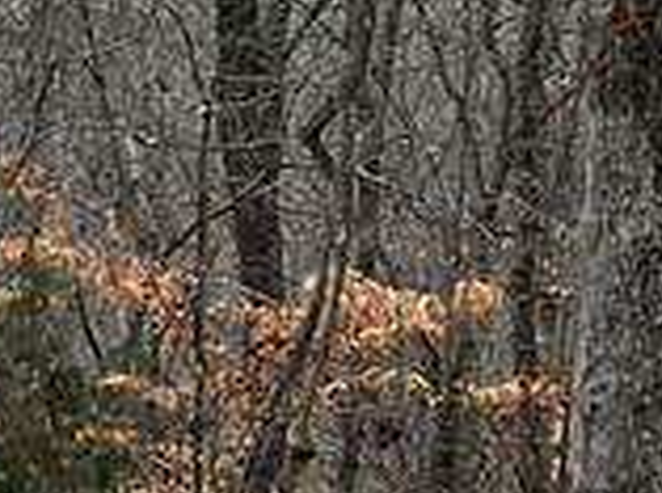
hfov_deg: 9.2
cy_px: 392
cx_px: -1345
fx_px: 3244
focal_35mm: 170
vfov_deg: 8.7
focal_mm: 5.7
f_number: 1.5
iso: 50
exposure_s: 1/418
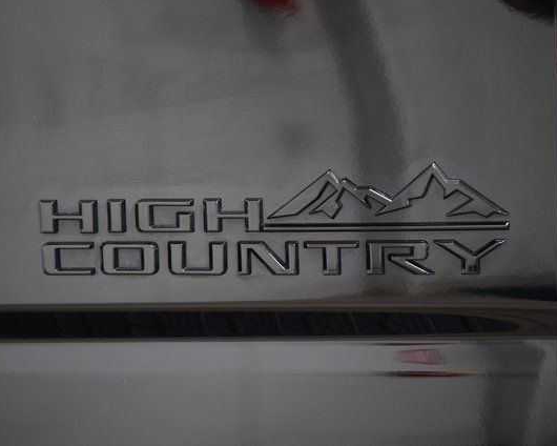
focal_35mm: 119
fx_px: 1962
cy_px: 222
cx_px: 242
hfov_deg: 16.2
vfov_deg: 13.0
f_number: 3.2
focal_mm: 70
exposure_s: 1/30
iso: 1600
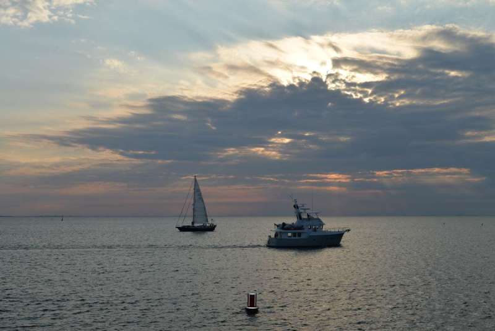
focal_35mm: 50
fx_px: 688
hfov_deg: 39.6
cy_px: 166
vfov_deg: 27.0
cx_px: 248
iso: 100
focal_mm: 50
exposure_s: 1/200
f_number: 7.1
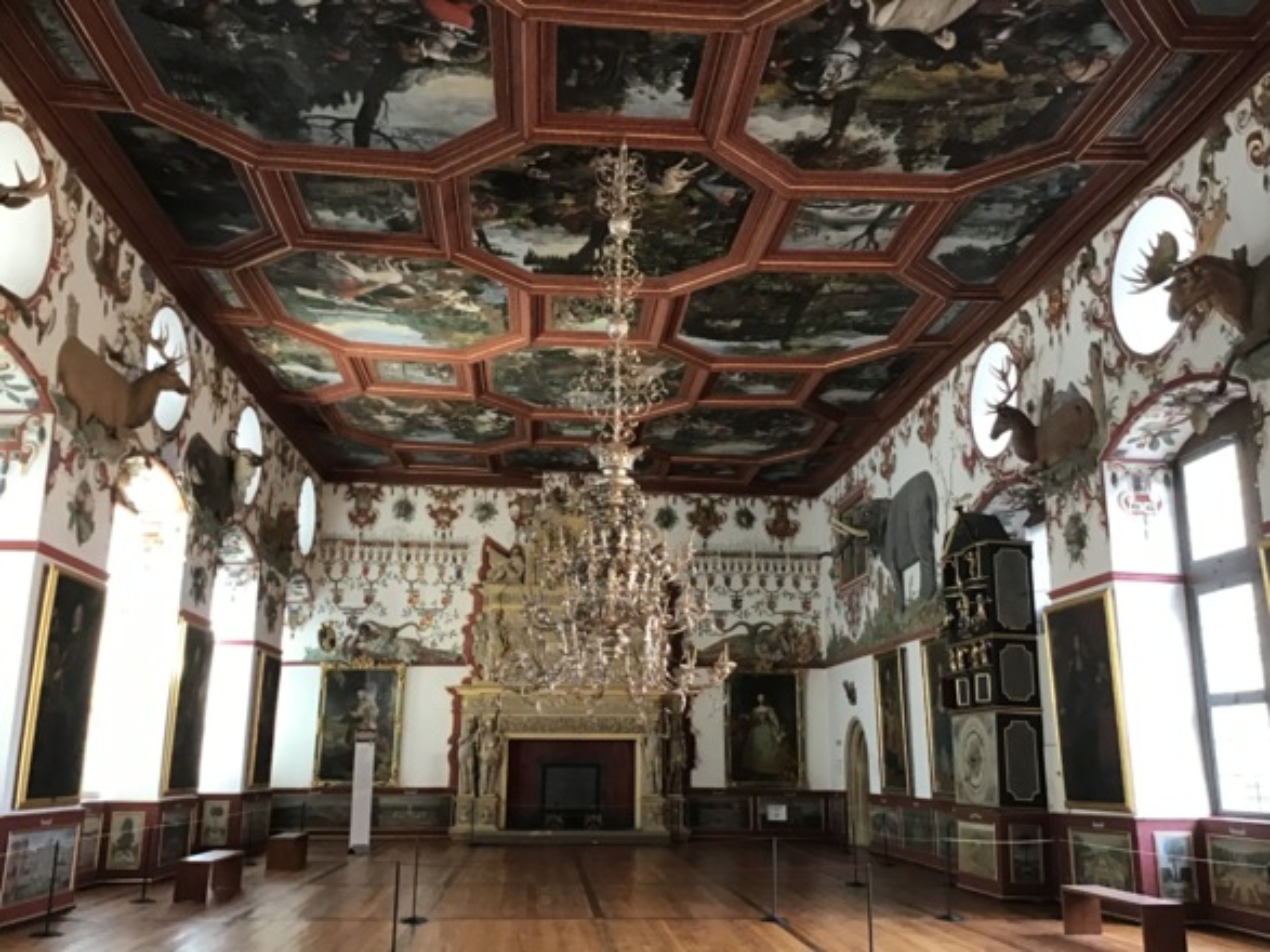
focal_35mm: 31
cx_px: 635
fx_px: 1137
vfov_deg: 45.4
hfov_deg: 58.4
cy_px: 476
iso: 160
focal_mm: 3.3
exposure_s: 1/33
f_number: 2.4
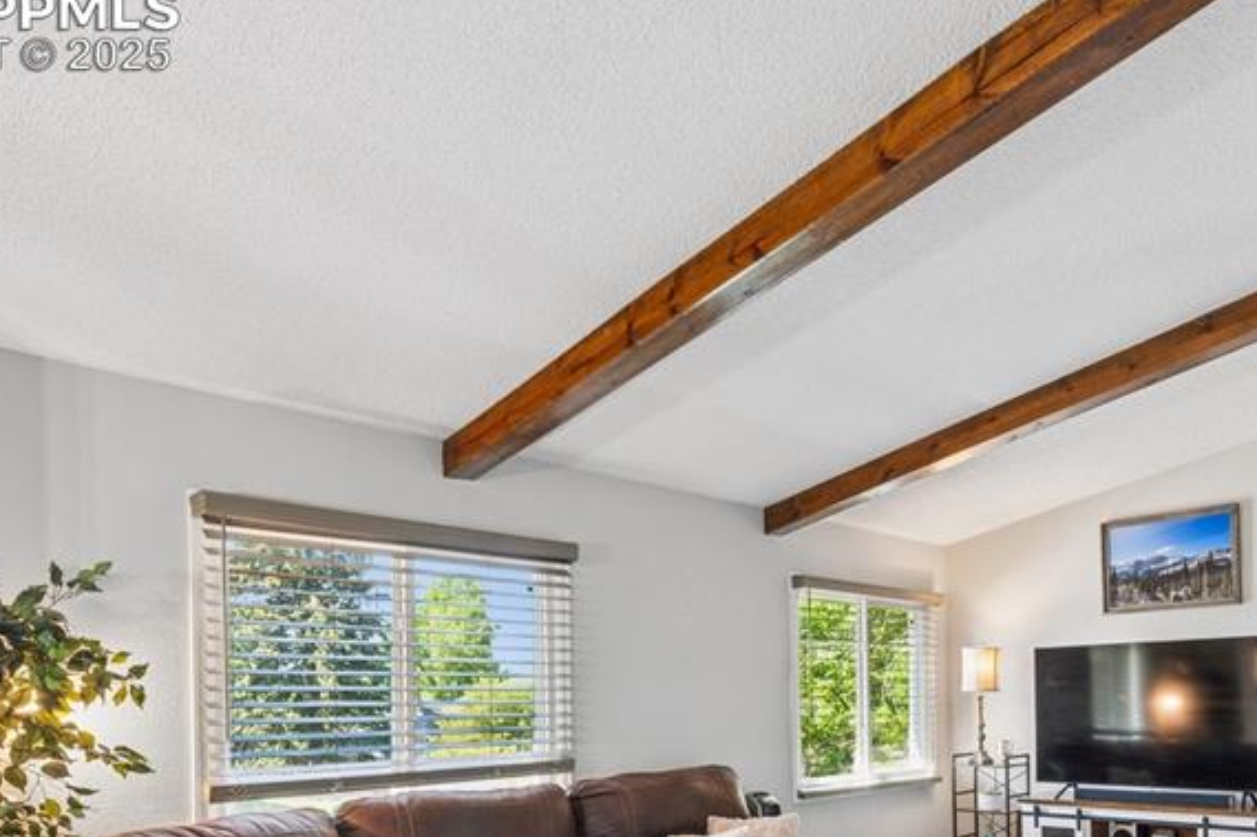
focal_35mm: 27
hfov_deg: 65.1
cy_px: 702
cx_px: 868
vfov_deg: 44.8
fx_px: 942
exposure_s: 1.3
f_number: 11
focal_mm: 15
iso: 100
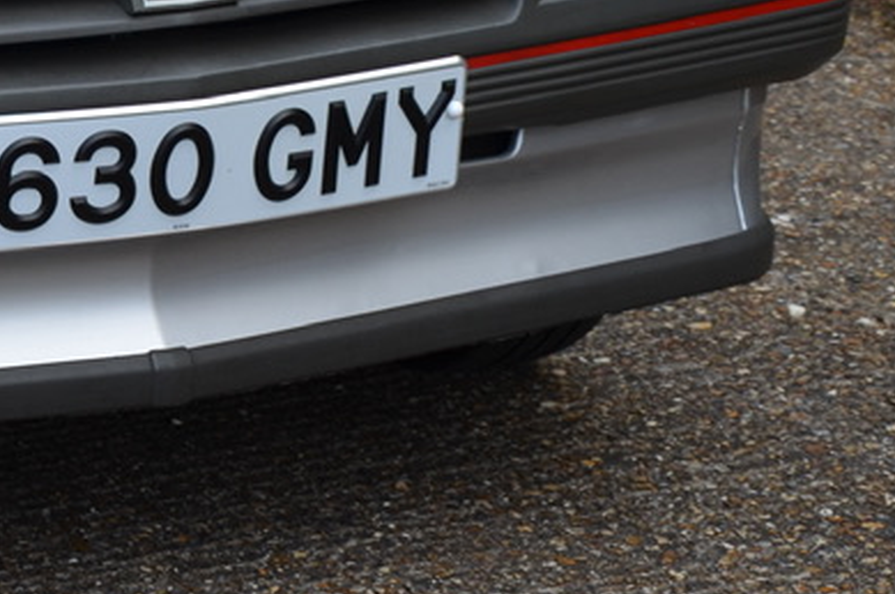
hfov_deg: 8.5
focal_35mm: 237
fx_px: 5882
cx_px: -446
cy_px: -297
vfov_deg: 5.7
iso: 200
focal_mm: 48
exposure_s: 1/200
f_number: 8
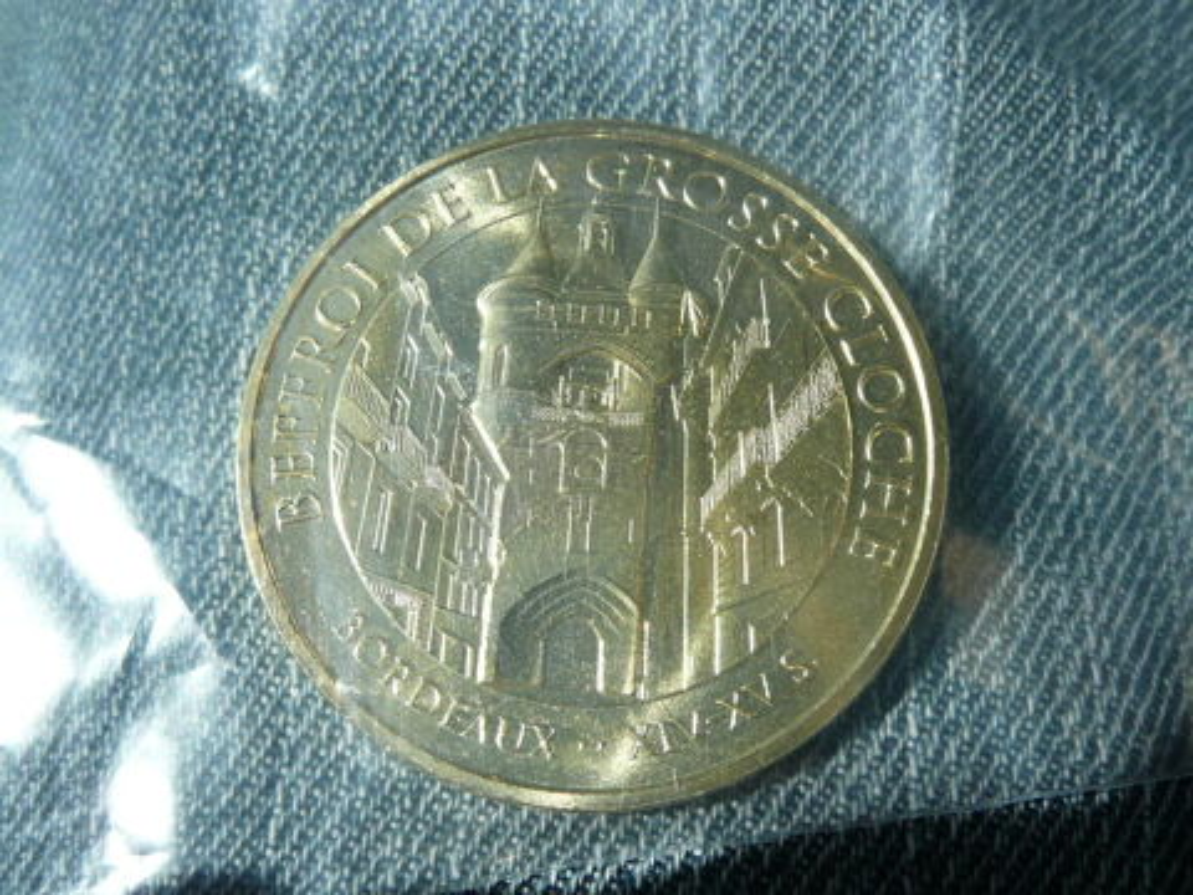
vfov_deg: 33.6
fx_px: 1482
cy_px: 448
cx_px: 596
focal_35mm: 43
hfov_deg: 43.9
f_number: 9
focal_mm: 5.8
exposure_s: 1/250
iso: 100
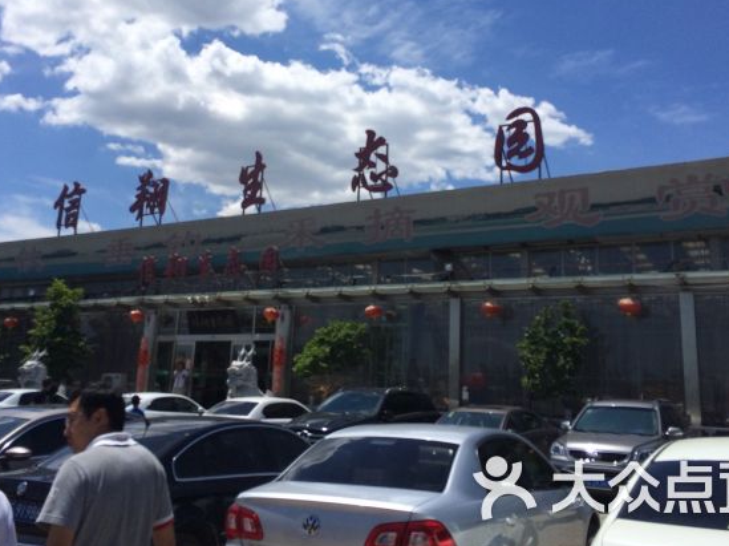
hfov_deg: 50.1
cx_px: 341
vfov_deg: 38.4
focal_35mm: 37
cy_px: 208
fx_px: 779
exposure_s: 1/5128
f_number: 2.2
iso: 40
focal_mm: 4.15
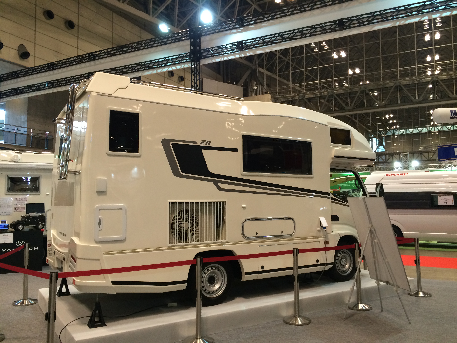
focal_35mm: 29
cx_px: 228
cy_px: 172
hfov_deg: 61.7
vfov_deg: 48.2
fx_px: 383
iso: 80
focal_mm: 4.15
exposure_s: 1/33
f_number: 2.2
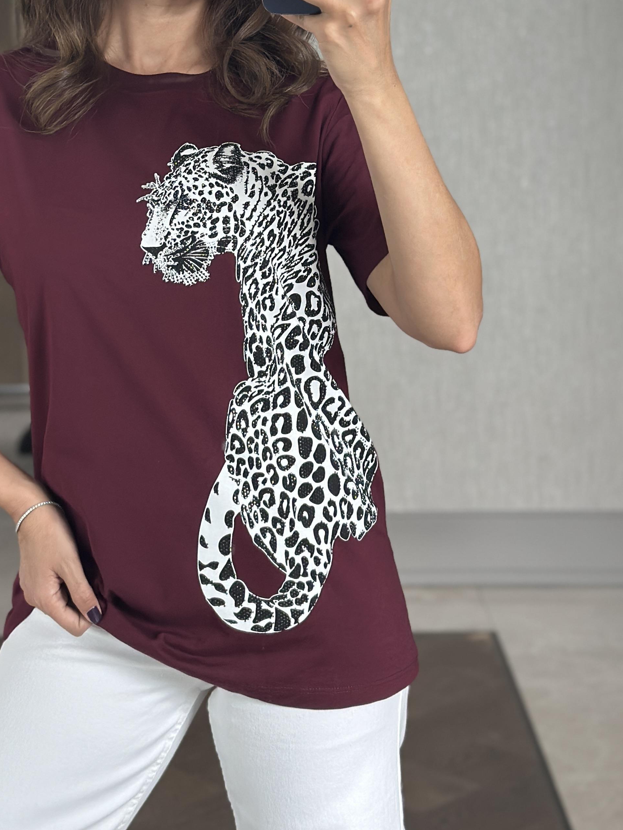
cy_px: 239
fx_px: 1824
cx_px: 205
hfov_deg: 19.3
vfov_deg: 25.4
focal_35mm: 76
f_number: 1.78
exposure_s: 1/60
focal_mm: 6.86
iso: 250
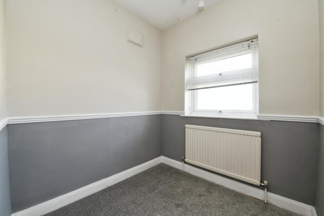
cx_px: 162
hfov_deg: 104.2
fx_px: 126
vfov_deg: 81.2
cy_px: 108
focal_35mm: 14
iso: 800
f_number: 8
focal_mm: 14
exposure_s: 1/100
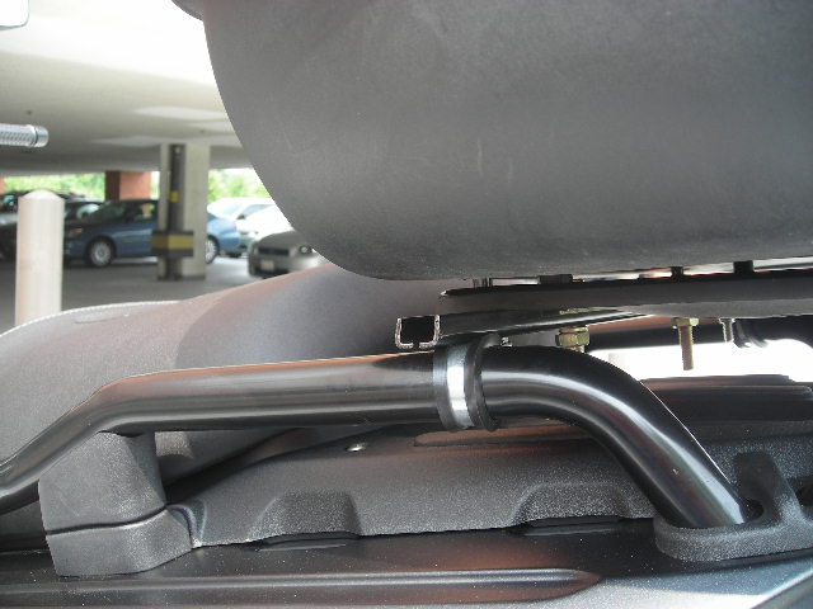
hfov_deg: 49.0
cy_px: 304
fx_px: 892
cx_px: 406
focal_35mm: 38
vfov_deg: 37.7
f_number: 3.2
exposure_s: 1/78.7
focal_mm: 6.3
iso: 50
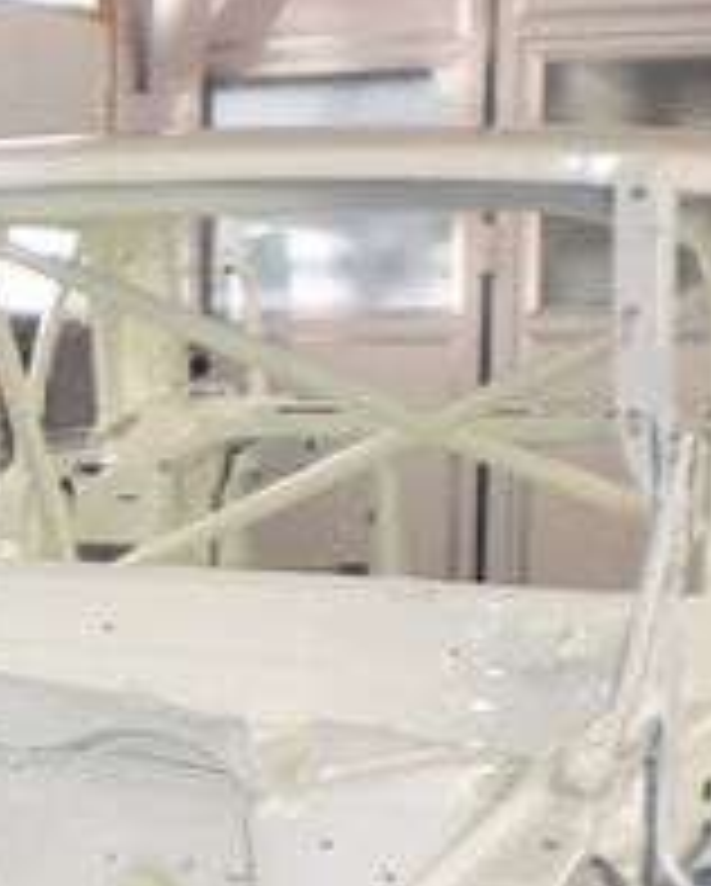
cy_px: 998
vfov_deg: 16.3
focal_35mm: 114
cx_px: -243
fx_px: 2994
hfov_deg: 13.0
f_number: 3.1
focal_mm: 6.3
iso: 100
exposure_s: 1/80
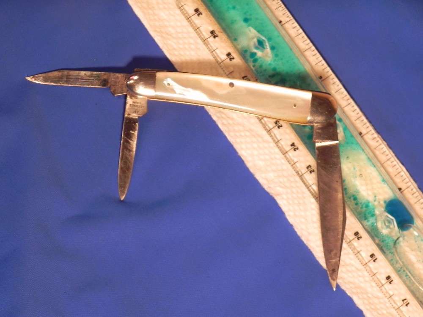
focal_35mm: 117
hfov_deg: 16.8
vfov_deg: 12.7
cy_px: 158
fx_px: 1430
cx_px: 212
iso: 160
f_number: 4
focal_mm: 20.8
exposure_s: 1/92.5
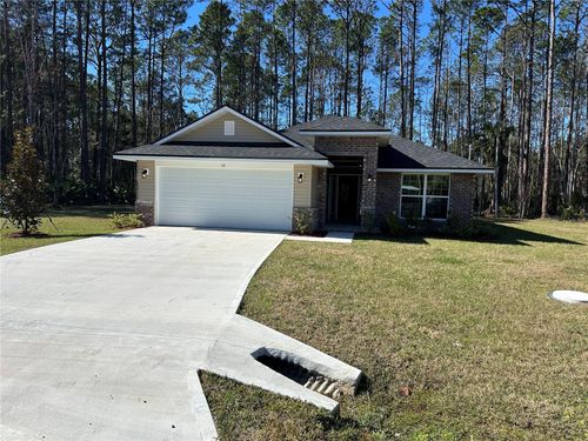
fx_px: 408
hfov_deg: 71.6
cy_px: 220
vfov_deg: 56.8
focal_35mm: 24
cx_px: 294
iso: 80
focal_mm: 6.86
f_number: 1.78
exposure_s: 1/5263
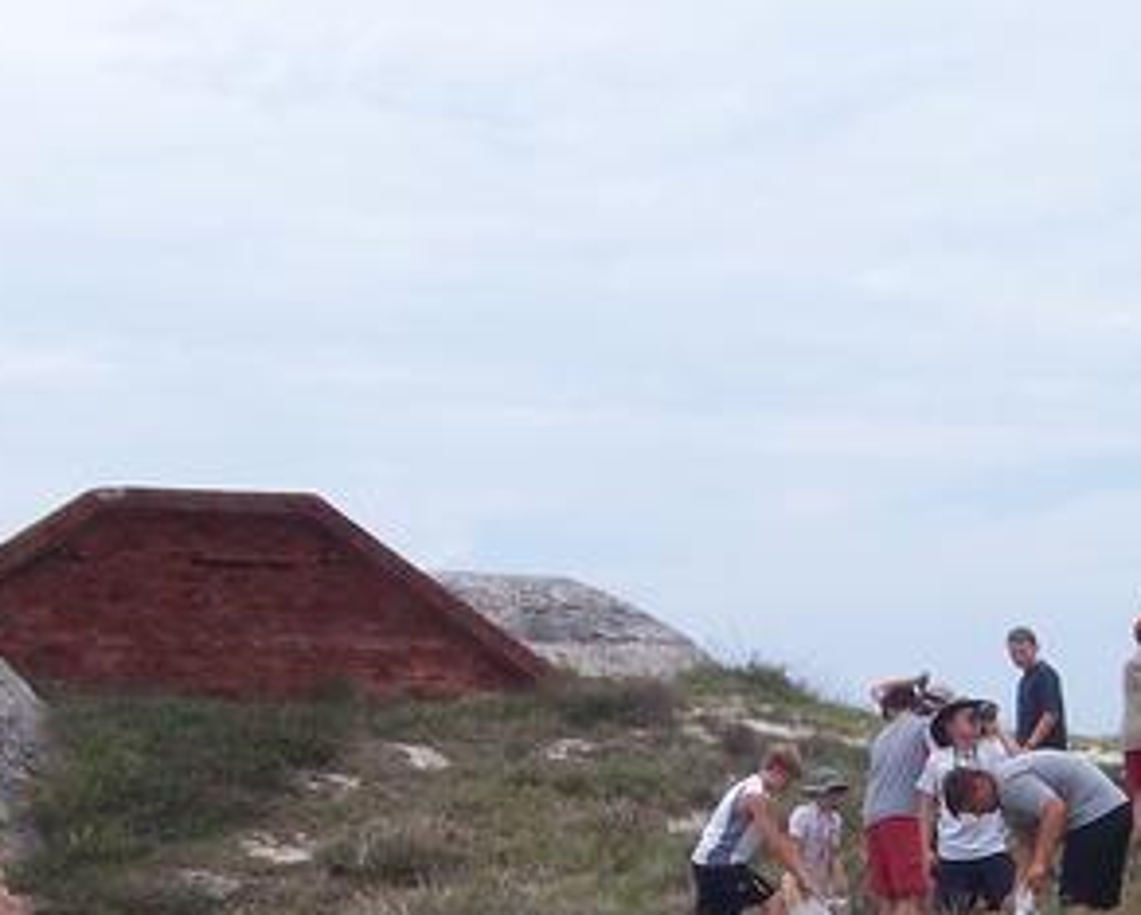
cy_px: 739
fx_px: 2602
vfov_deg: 19.7
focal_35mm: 77
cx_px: 785
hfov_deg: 24.6
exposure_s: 1/500
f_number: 4.8
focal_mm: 6
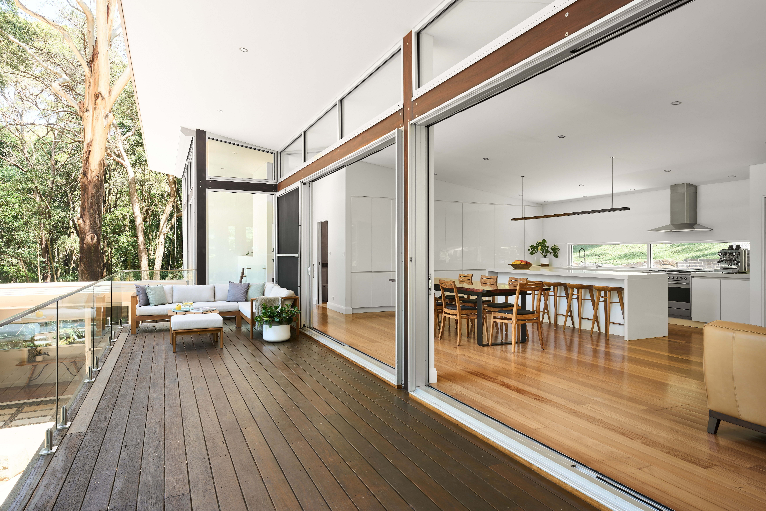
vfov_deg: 57.7
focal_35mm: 22
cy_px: 256
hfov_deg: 79.1
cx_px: 383
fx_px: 464
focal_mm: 21.8
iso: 500
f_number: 8
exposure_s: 1/640
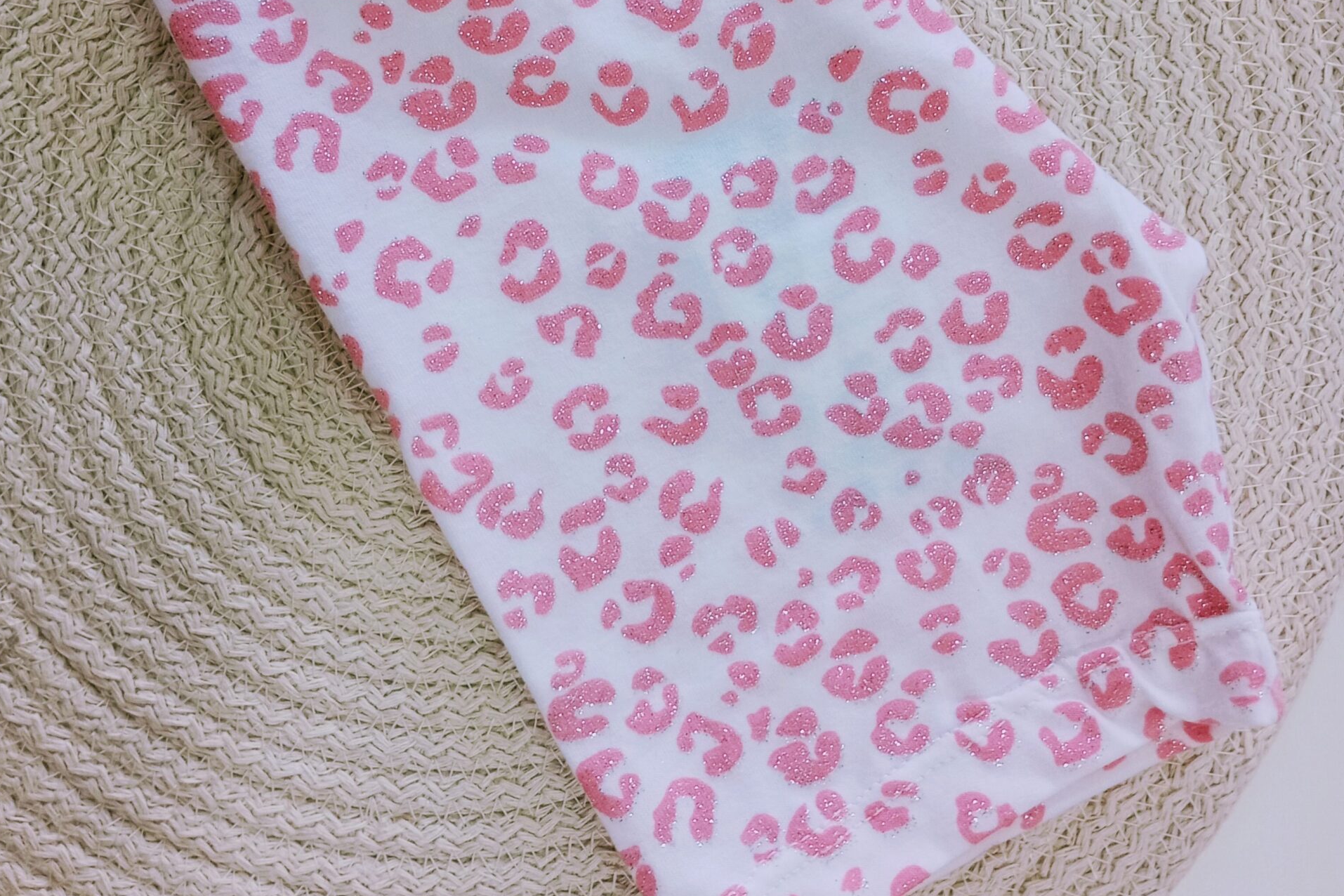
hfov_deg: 49.6
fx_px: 1456
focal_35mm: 39
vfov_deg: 33.4
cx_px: 668
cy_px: 205
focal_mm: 4.27
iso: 487
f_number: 1.8
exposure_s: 1/50
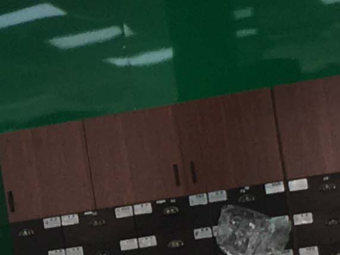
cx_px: -180
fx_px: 2004
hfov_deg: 9.4
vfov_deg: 7.3
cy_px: 243
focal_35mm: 204
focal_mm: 4.15
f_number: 2.2
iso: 32
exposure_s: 1/60
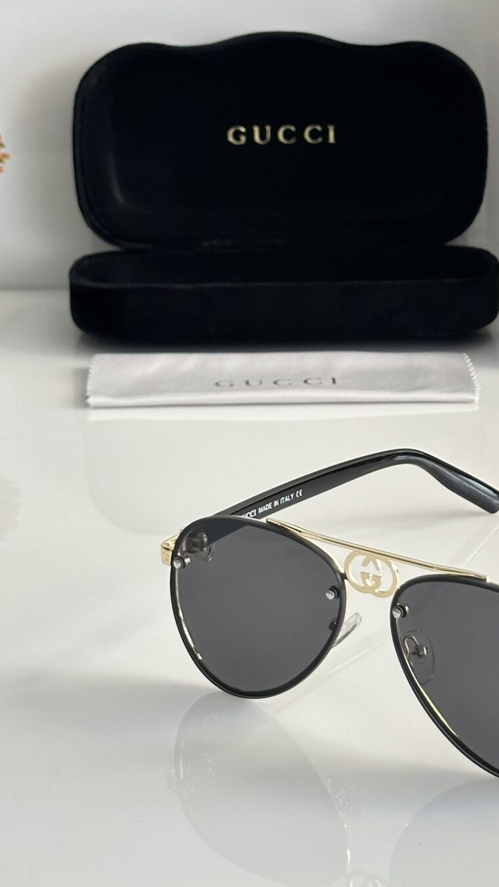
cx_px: 426
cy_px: 336
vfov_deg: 21.5
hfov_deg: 12.2
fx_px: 2328
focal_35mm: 99
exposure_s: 1/60
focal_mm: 6.86
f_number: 1.78
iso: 125
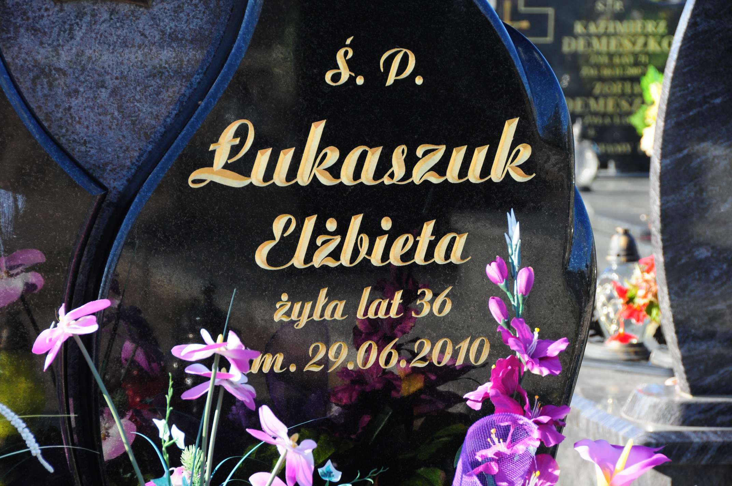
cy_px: 243
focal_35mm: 123
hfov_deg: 16.7
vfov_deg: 11.1
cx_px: 366
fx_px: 2498
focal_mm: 82
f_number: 7.1
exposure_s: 1/320
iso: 320
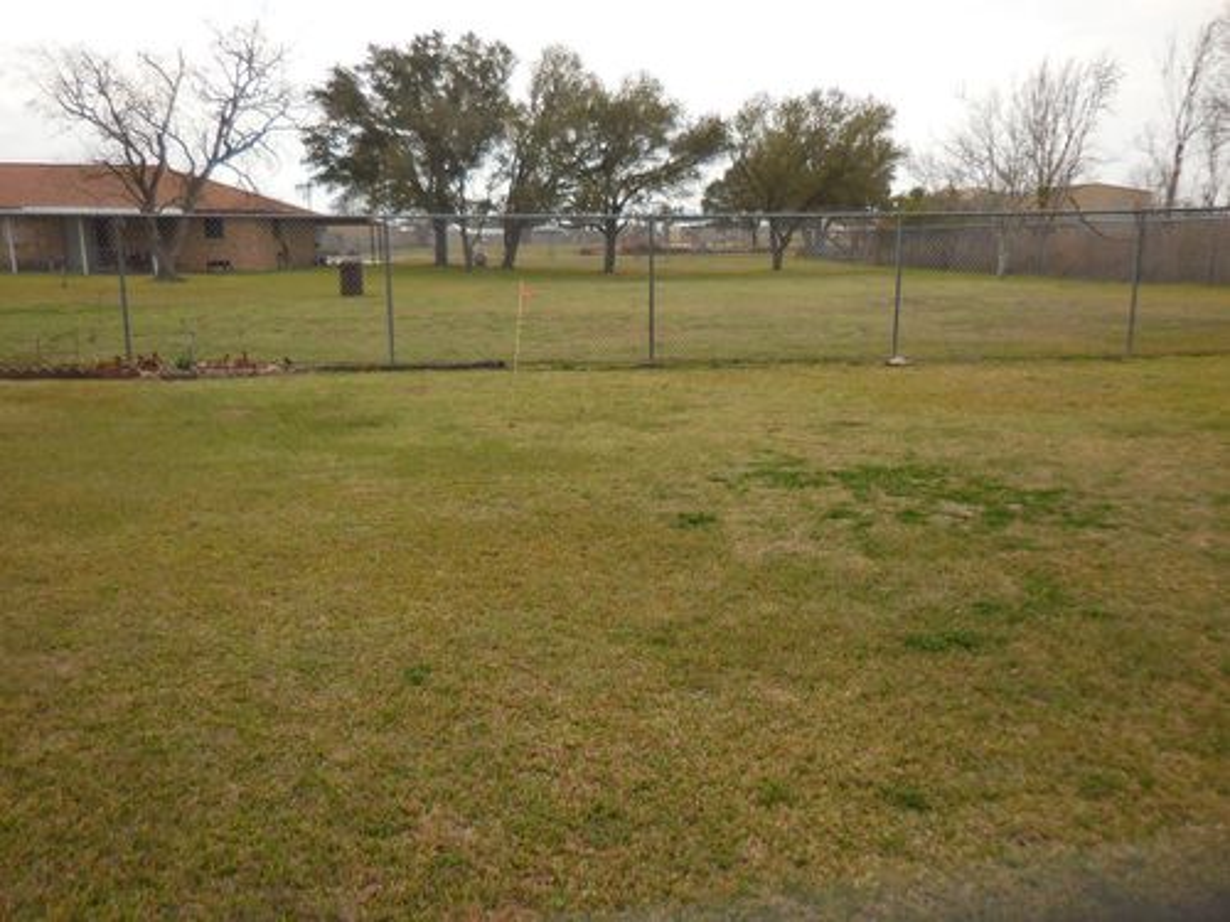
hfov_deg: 63.4
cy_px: 461
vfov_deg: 49.7
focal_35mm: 28
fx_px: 995
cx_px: 615
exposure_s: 1/800
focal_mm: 5
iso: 125
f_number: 3.5
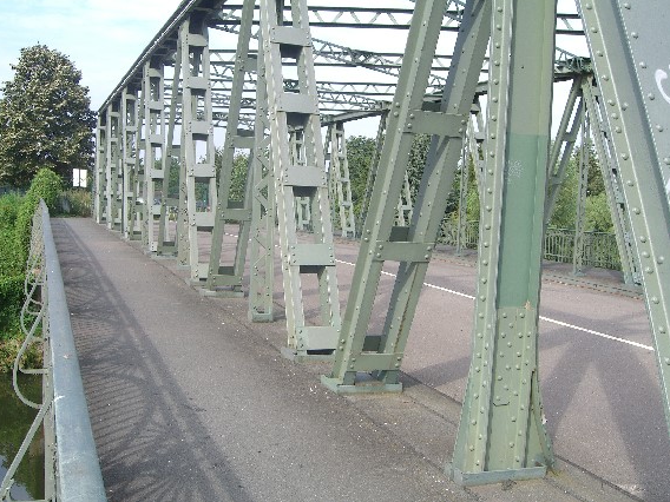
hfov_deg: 47.9
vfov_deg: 36.8
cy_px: 248
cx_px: 332
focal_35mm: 39
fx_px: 755
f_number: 4
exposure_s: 1/320
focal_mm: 7.9
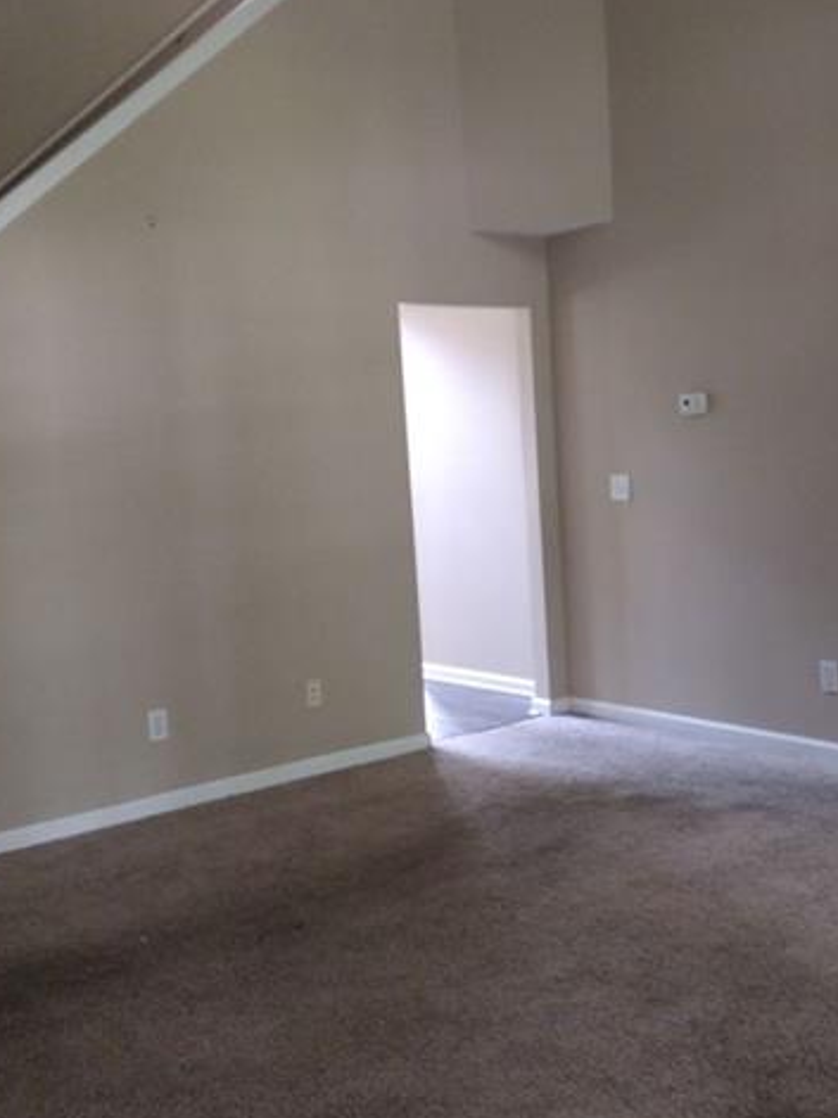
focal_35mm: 44
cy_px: 508
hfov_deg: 32.7
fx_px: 1421
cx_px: 539
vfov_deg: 42.9
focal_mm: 4.71
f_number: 1.7
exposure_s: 1/40
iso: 569
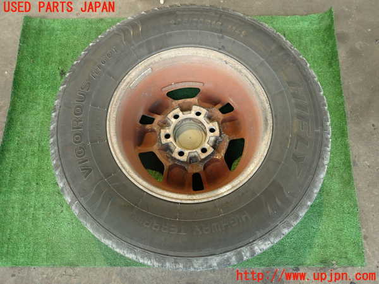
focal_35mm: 25
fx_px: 274
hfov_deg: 69.4
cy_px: 142
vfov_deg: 54.9
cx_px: 190
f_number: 2
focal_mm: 4.5
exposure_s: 1/30
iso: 250
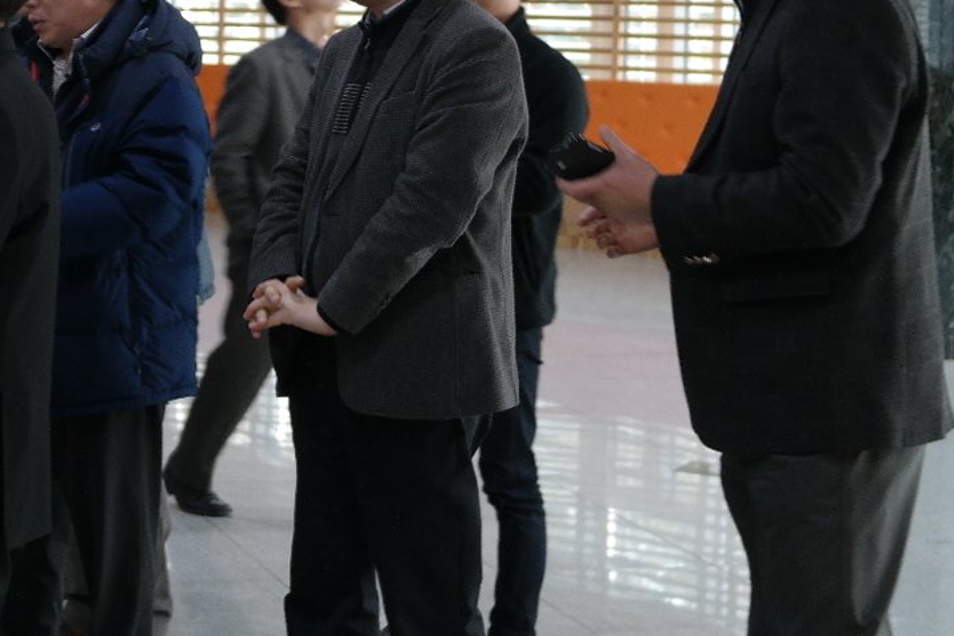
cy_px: 111
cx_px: 48
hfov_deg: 22.6
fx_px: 2306
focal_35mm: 87
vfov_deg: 15.6
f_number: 4
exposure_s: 1/50
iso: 400
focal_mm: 24
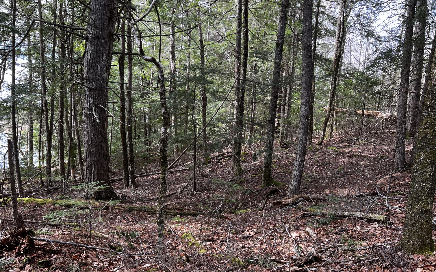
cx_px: 209
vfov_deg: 42.8
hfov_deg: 64.6
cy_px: 169
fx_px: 345
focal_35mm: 29
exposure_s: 1/215
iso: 50
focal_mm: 5.7
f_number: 1.5
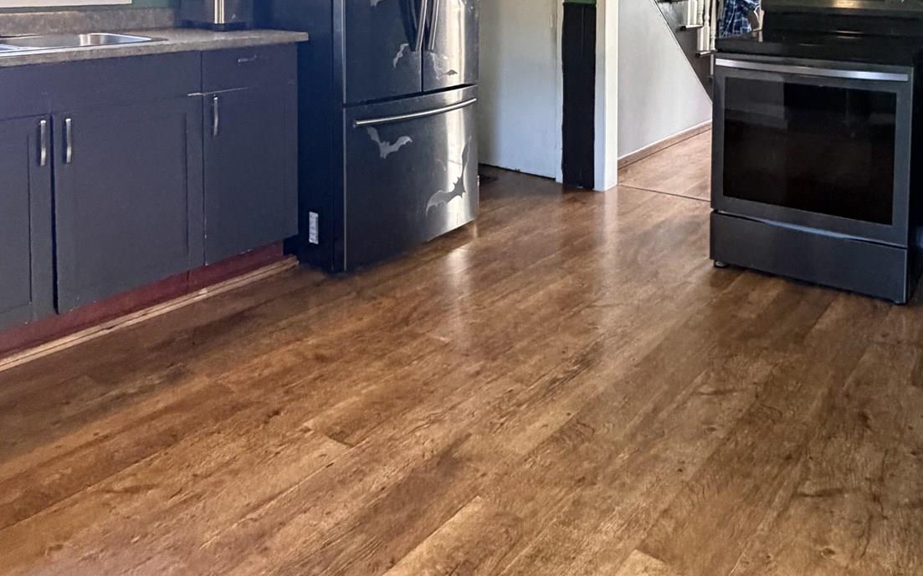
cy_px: 6
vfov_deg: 36.6
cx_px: 609
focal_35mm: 31
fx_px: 780
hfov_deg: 59.9
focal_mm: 2.22
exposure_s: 1/60
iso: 640
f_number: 2.2
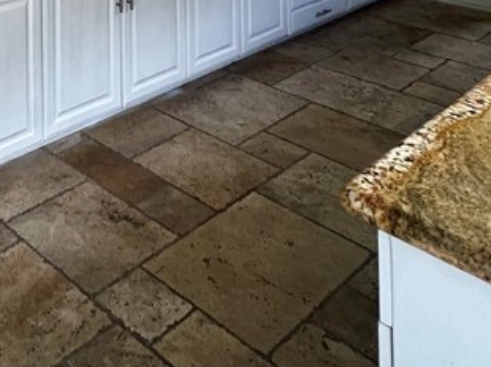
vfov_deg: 24.3
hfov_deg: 38.3
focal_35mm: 43
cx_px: -14
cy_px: -215
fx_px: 609
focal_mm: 1.57
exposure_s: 1/120
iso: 80
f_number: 1.8
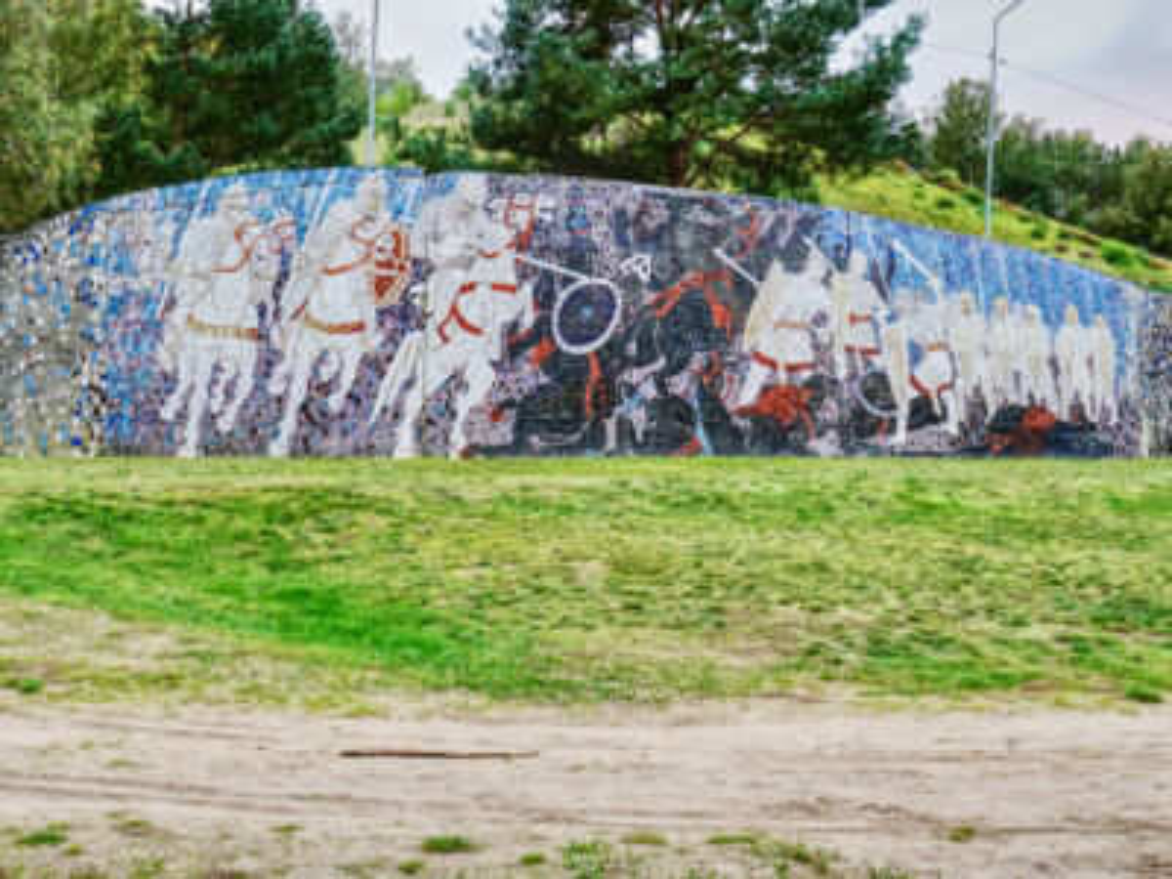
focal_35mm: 48
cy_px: 440
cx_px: 586
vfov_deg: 30.3
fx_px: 1625
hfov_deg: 39.7
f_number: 13
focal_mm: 24
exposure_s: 1/20
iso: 3200
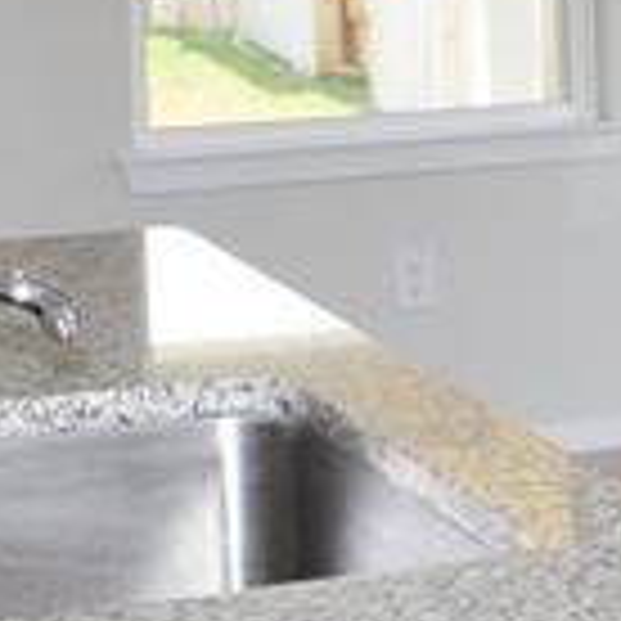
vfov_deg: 10.2
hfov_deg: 9.0
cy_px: 27
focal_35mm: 170
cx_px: 1642
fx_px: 3450
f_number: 6.3
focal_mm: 18
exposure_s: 1/125
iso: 400
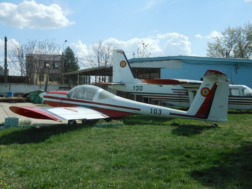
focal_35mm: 50
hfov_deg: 38.2
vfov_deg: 29.1
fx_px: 364
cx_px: 126
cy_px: 94
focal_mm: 8.9
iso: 400
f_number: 12.5
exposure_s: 1/500
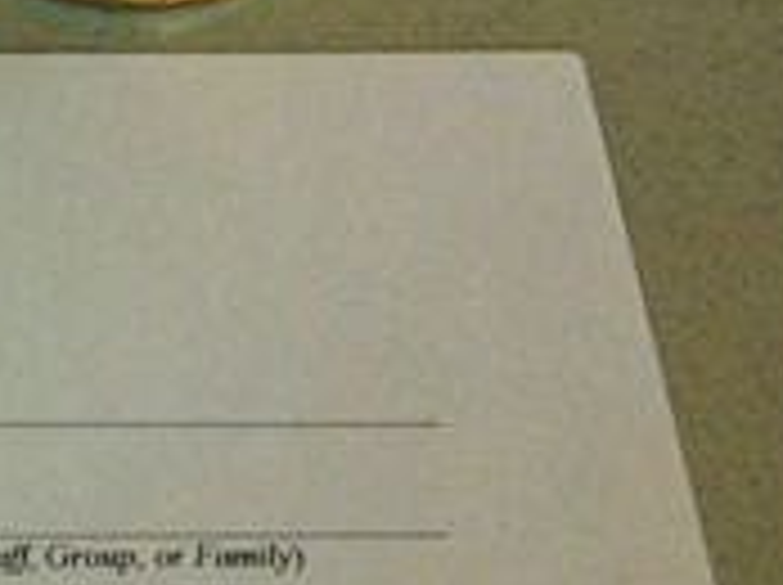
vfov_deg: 9.7
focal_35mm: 151
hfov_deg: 11.8
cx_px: -774
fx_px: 3411
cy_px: 22
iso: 125
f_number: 2.8
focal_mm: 3.85
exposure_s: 1/17
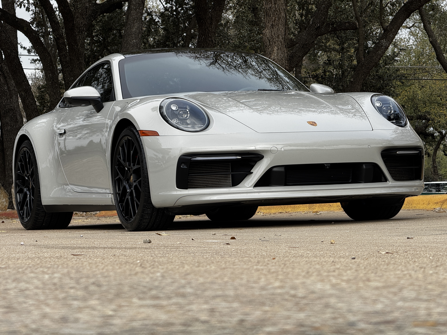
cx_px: 224
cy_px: 168
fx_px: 1550
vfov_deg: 12.3
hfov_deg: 16.4
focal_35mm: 120
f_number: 2.8
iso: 50
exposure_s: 1/743
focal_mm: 15.66
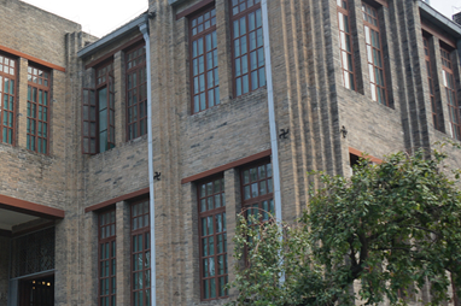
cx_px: 12
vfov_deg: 23.5
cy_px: 236
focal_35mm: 57
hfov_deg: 32.6
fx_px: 729
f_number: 7.1
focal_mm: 29
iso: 100
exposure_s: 1/100
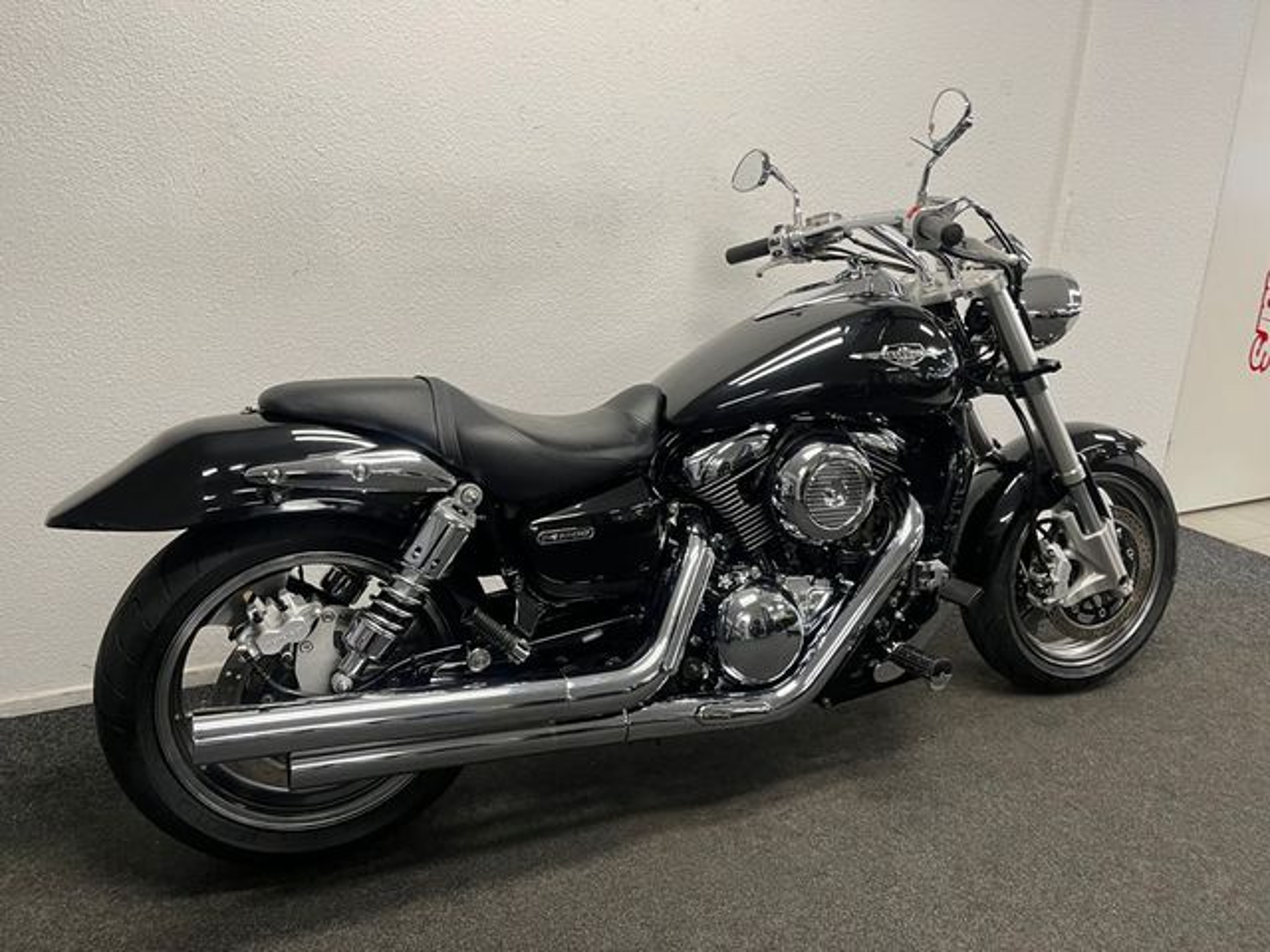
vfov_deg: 53.1
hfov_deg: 67.3
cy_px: 476
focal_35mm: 26
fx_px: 954
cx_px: 635
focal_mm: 5.1
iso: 80
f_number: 1.6
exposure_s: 1/50
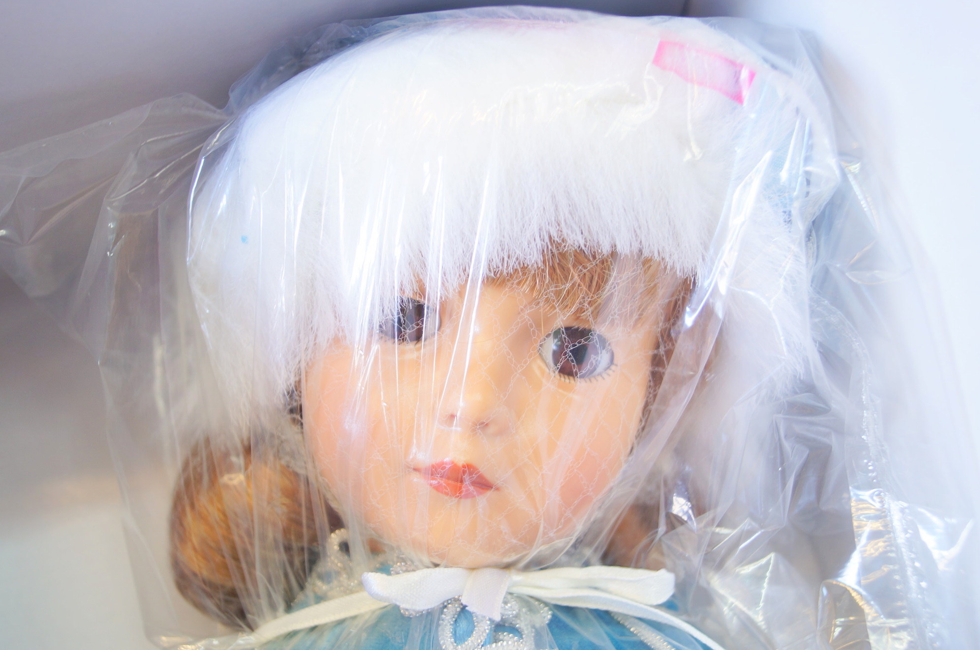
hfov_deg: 47.5
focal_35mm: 41
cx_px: 488
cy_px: 336
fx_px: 1114
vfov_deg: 32.5
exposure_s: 1/10
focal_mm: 26
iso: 100
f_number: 4
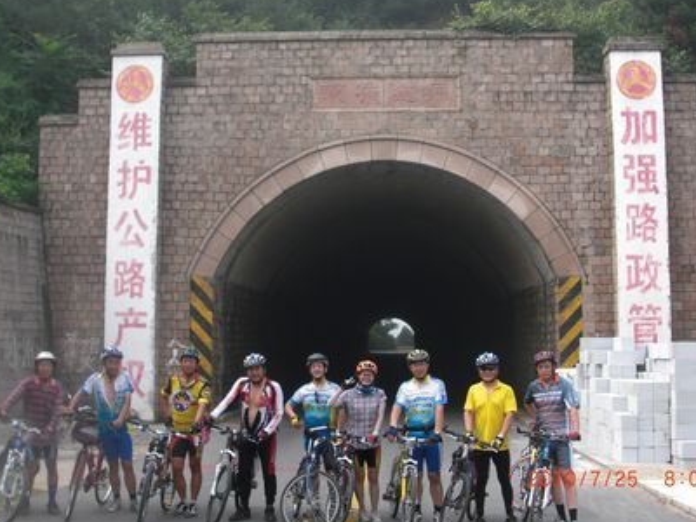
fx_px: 905
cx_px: 331
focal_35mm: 45
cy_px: 218
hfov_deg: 42.1
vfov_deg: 32.1
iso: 50
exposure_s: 1/200
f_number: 2.8
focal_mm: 6.3
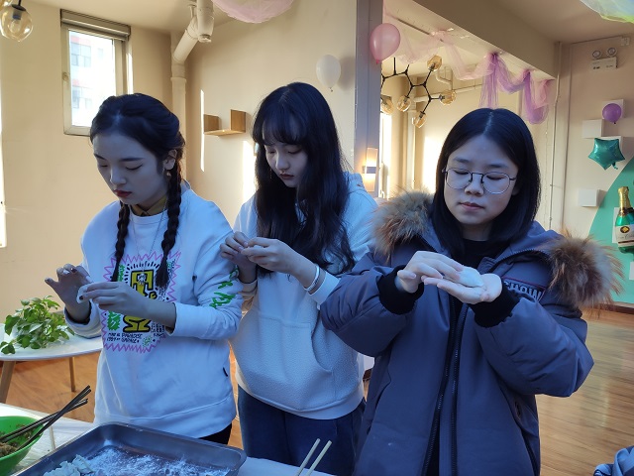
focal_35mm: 26
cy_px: 238
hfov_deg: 67.3
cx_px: 317
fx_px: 476
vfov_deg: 53.1
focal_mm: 4.77
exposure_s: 1/100
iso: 167
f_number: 1.75
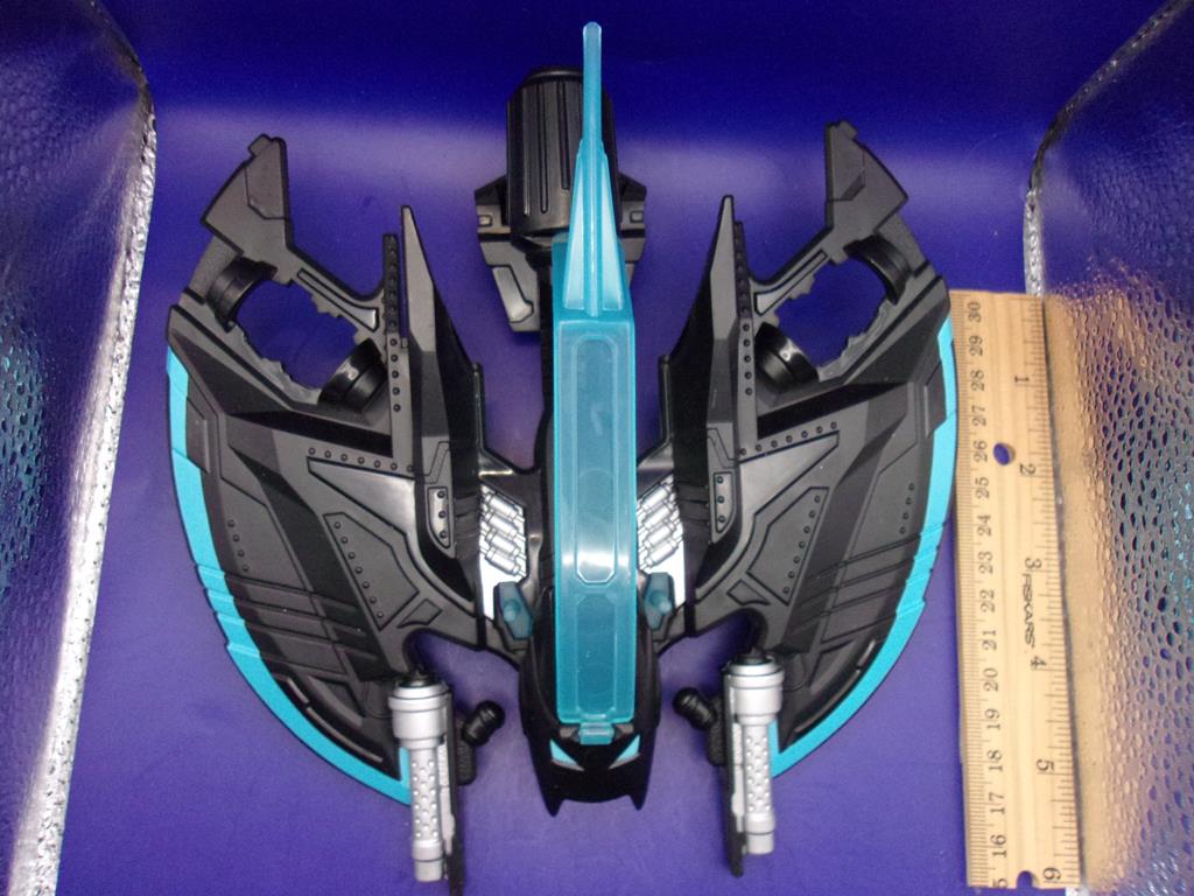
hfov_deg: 65.3
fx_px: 931
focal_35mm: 27
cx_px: 597
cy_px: 448
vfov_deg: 51.4
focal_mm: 4.9
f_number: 3
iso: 442
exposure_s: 1/17
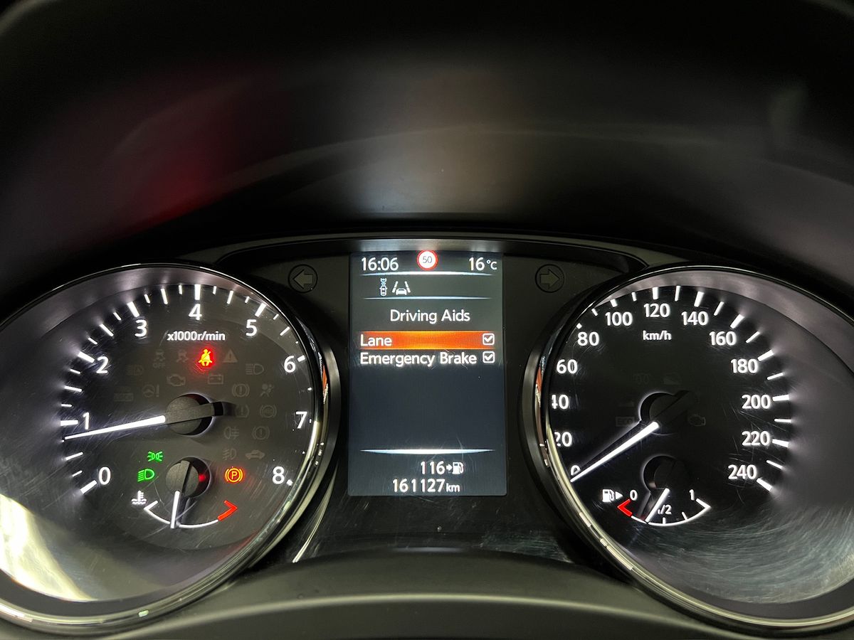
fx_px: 641
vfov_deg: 53.1
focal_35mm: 26
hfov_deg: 67.3
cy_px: 320
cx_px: 427
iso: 400
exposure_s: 1/42
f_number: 1.5
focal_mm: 5.7
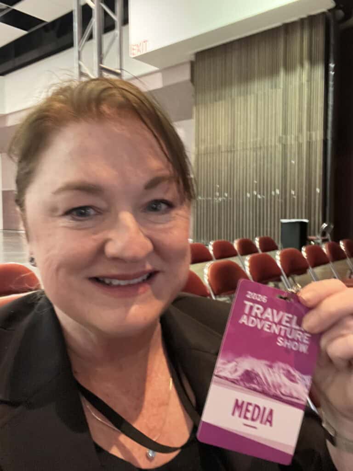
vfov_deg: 60.0
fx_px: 408
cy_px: 236
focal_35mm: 30
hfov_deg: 46.8
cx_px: 176
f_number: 2.2
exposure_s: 1/15
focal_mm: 2.7
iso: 1250
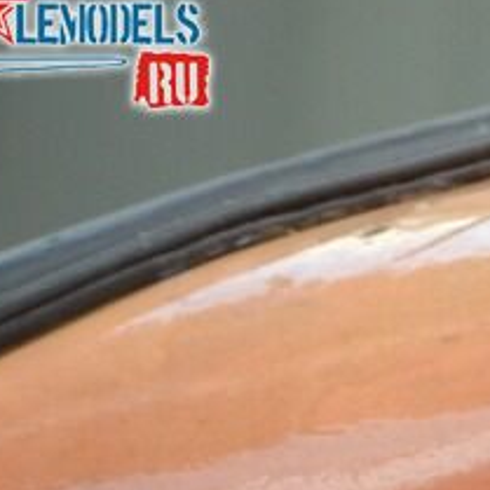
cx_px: 2178
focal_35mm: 1222
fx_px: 19570
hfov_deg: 1.4
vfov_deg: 1.4
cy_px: 1532
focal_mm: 98
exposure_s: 1/60
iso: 400
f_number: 4.5
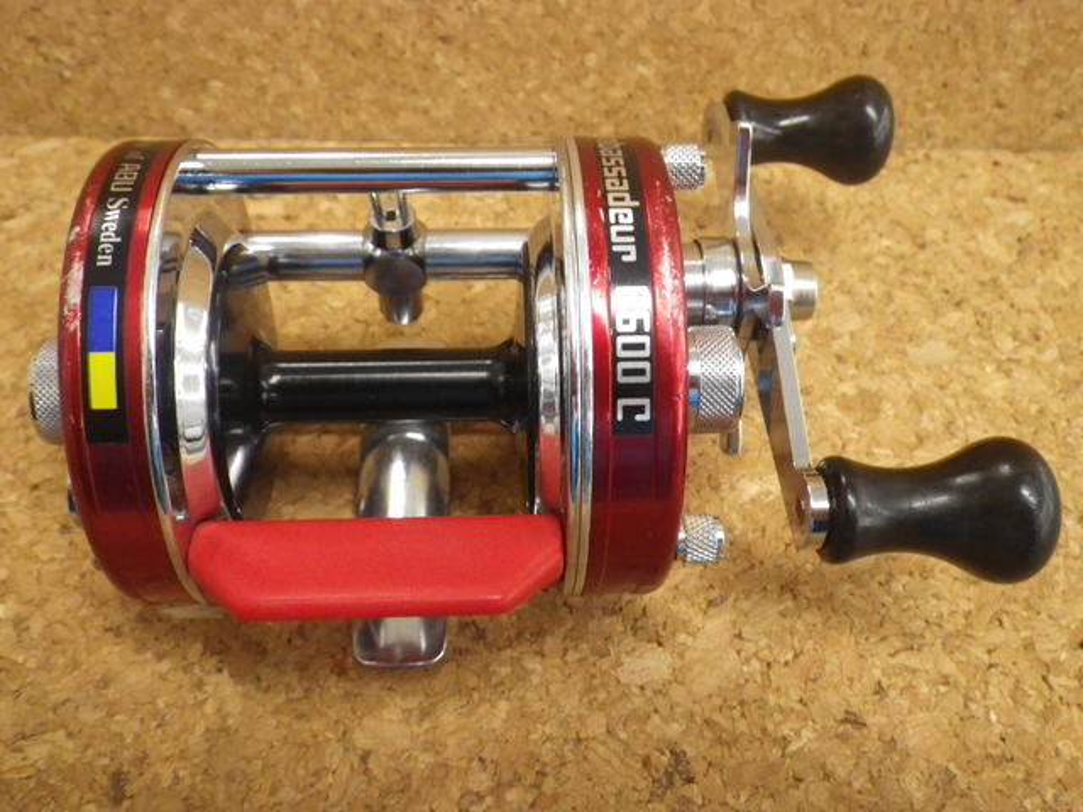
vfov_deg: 41.8
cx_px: 542
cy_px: 406
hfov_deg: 54.0
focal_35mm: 34
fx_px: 1064
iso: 500
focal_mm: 6.1
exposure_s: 1/50
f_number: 3.8
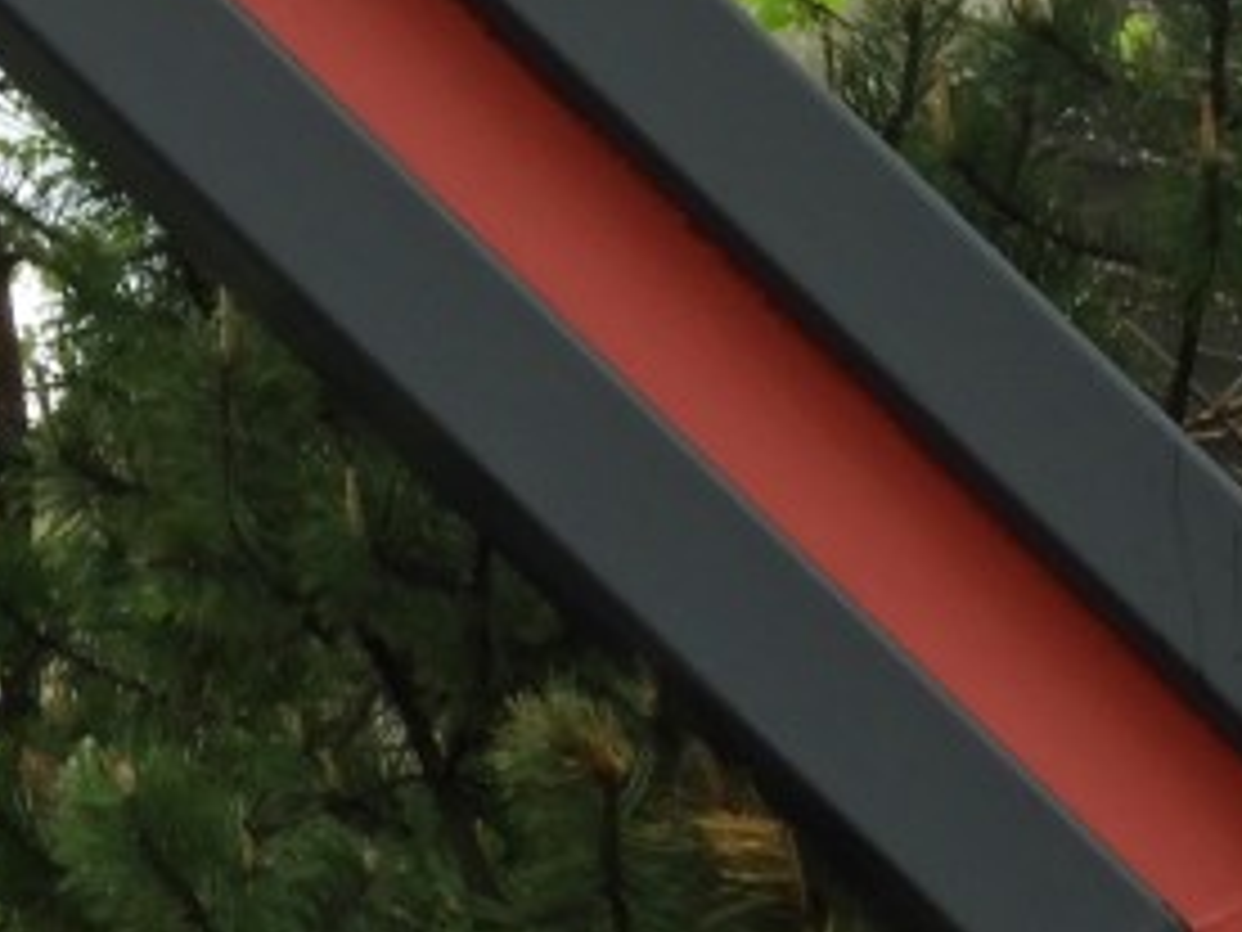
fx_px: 15930
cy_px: -707
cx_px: 1377
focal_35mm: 444
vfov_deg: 3.3
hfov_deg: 4.5
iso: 100
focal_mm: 15.2
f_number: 4.5
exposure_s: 1/100
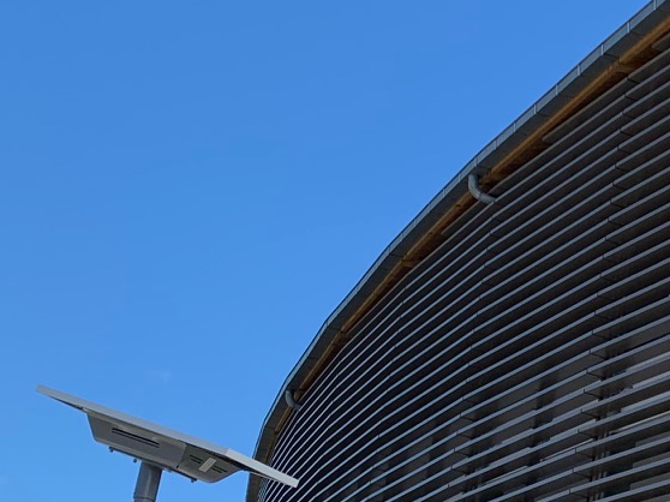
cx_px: 806
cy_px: 306
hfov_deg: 19.6
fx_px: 1819
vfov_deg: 15.7
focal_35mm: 94
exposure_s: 1/1427
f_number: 1.8
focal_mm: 4.25
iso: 25
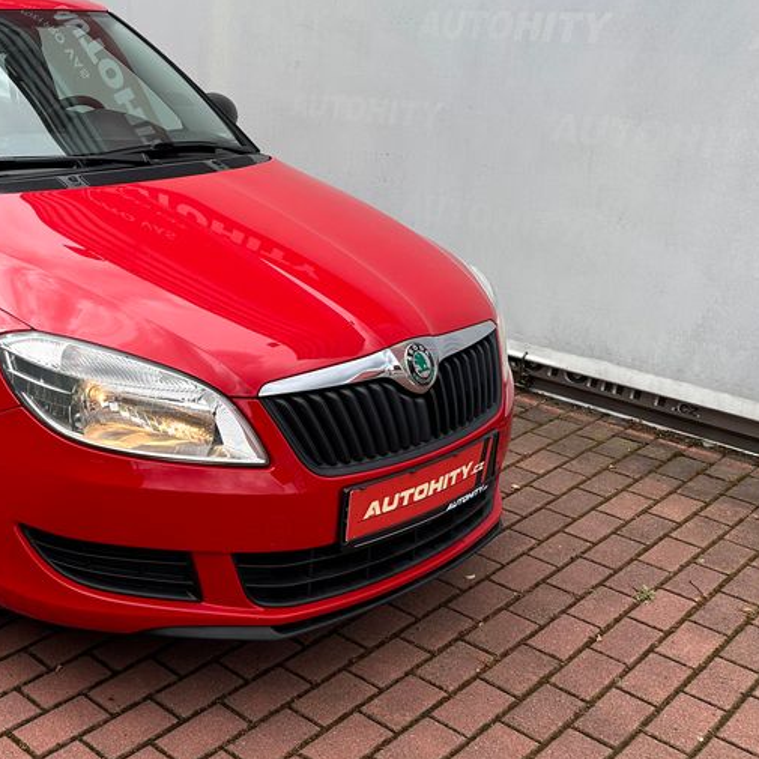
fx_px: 1067
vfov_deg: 38.8
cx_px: 54
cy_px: 259
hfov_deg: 36.4
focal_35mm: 43
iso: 80
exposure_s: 1/1779
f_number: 1.78
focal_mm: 6.86
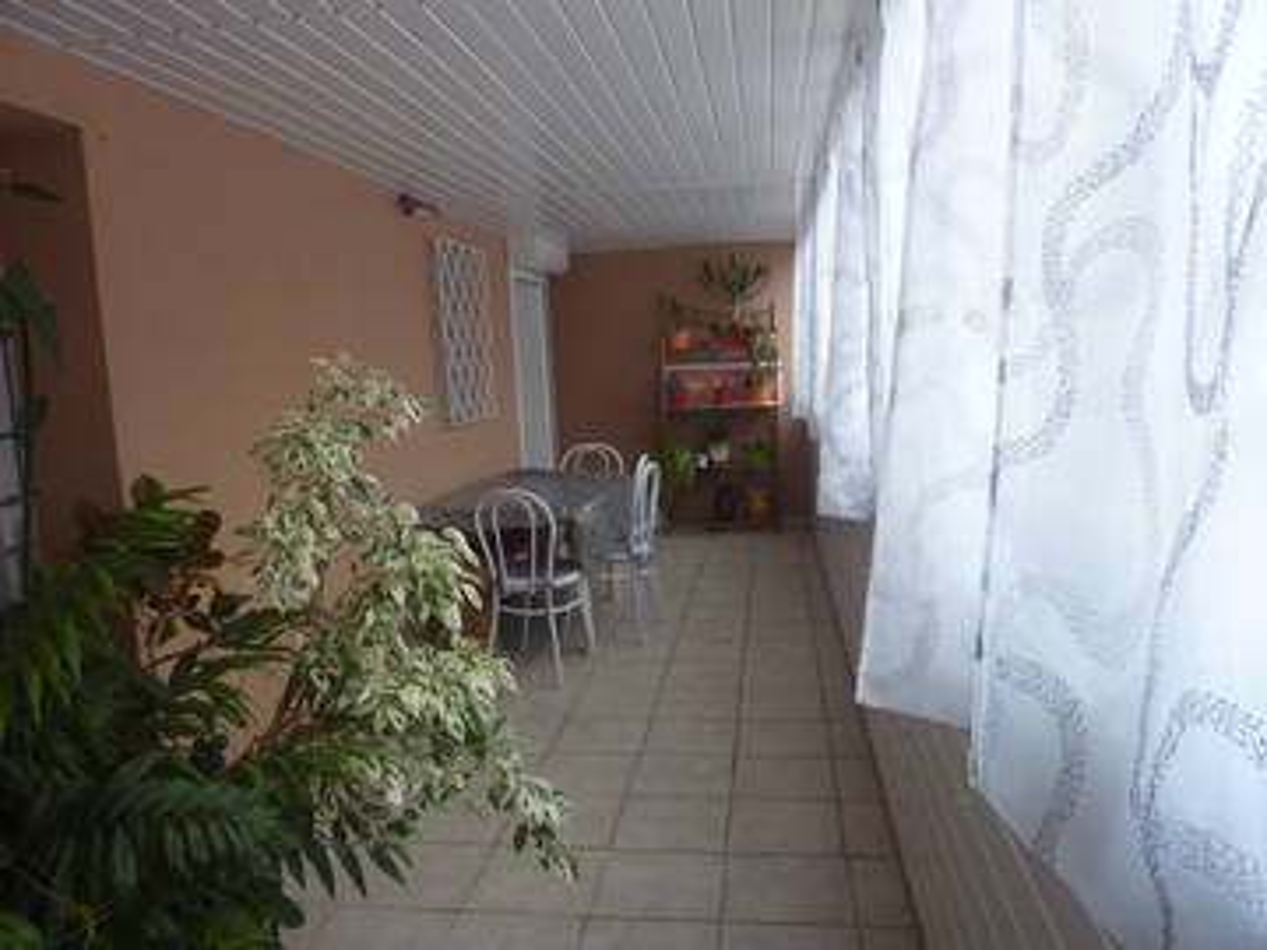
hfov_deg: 69.4
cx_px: 634
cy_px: 475
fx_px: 915
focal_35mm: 25
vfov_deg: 54.9
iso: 160
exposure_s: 1/30
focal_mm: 4.1
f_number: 3.3
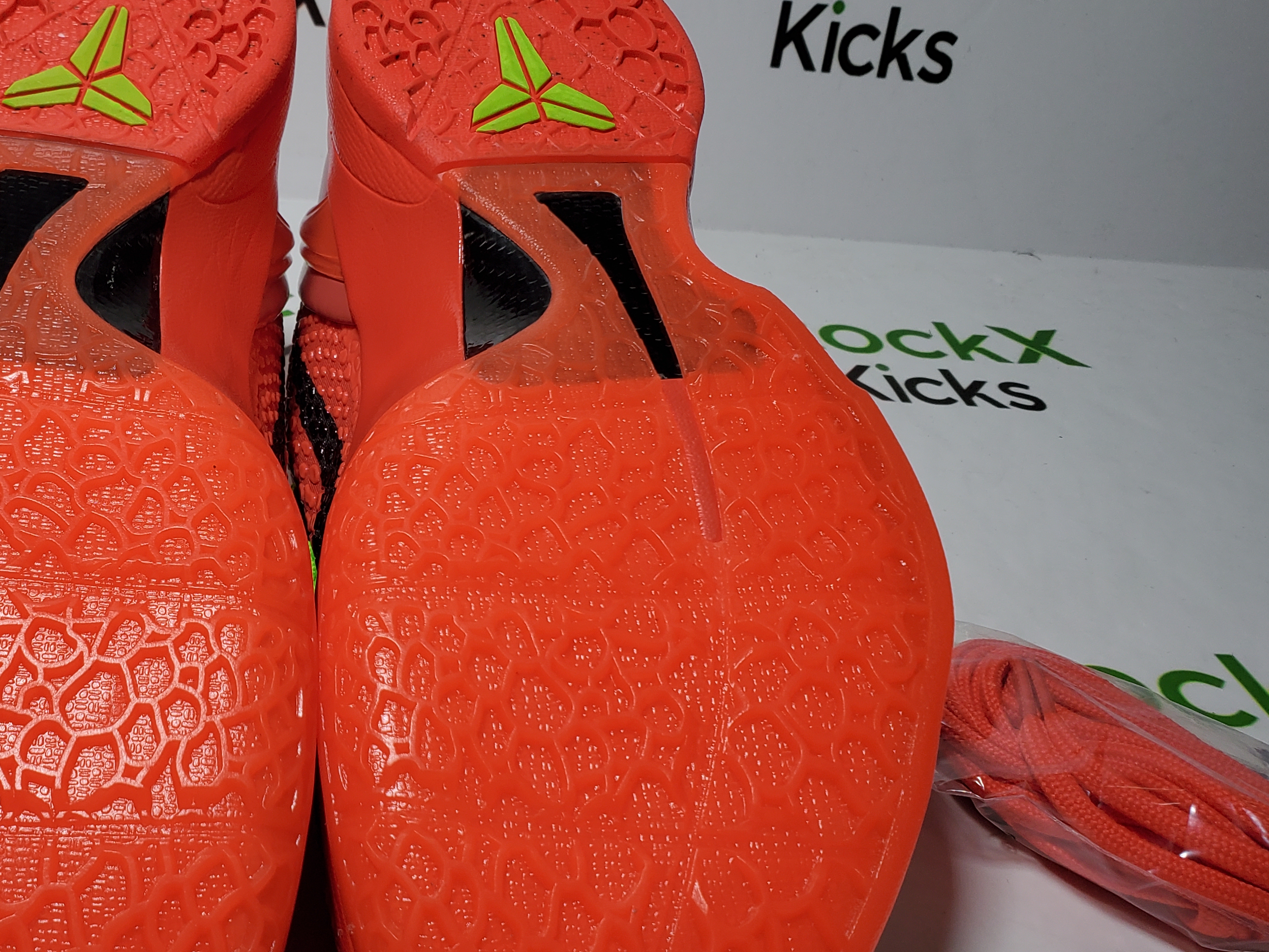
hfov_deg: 45.2
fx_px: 1466
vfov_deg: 36.0
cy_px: 501
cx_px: 315
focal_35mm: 40
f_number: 2.4
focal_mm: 4.3
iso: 50
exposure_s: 1/350
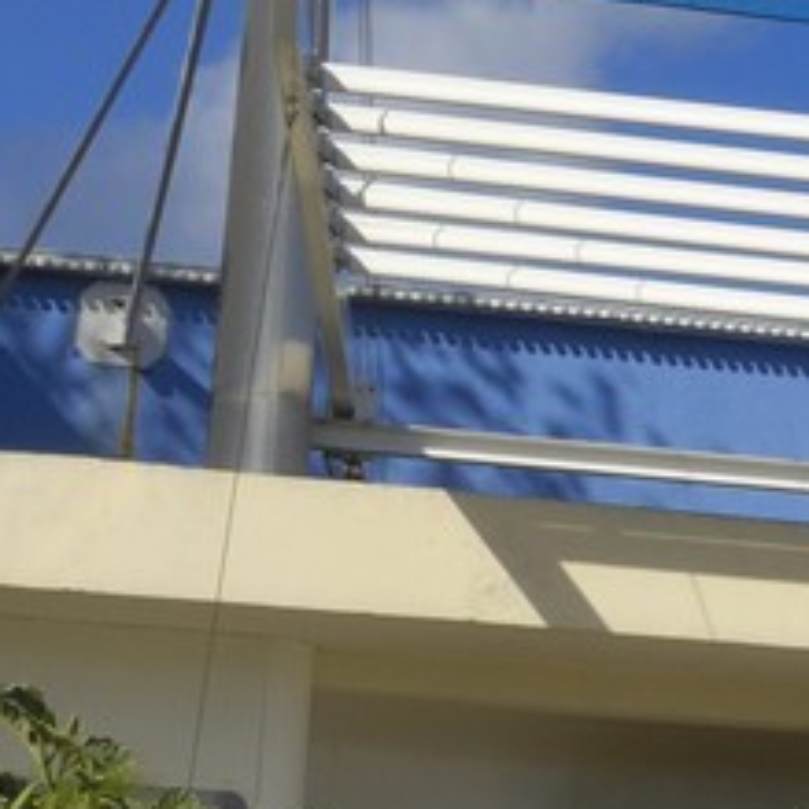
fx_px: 6901
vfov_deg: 6.7
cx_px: 2715
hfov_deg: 6.0
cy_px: 576
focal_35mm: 261
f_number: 12
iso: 100
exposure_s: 1/160
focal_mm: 28
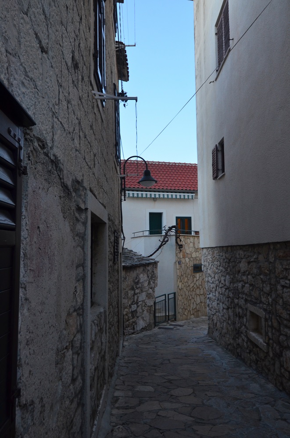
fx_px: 346
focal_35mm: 28
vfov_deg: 64.7
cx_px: 145
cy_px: 219
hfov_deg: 45.5
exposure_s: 1/30
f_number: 5.6
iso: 450
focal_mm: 19
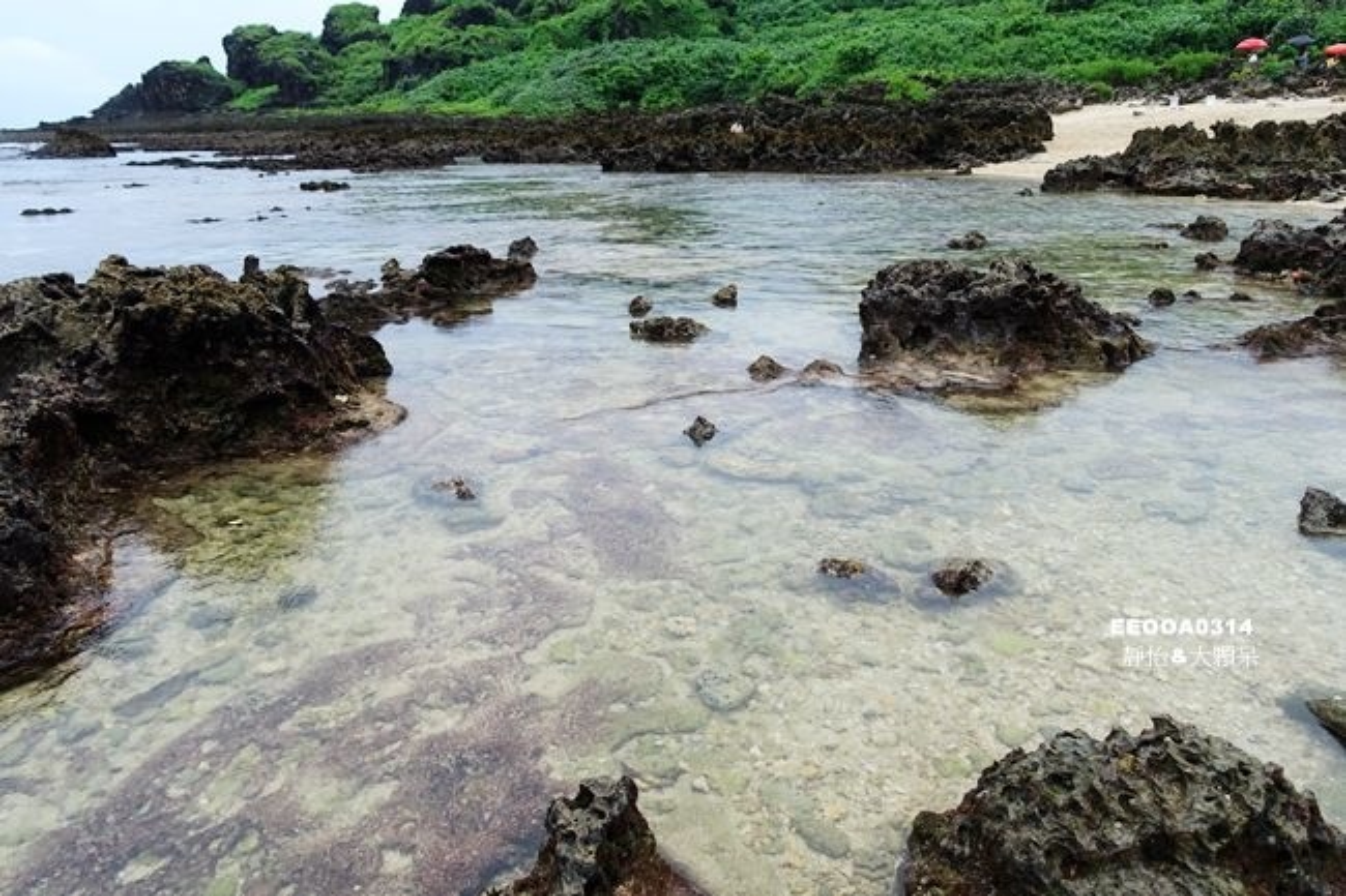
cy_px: 448
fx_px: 897
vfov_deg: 53.1
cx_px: 673
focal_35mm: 24
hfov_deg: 73.8
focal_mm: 8.8
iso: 125
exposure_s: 1/80
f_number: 3.2
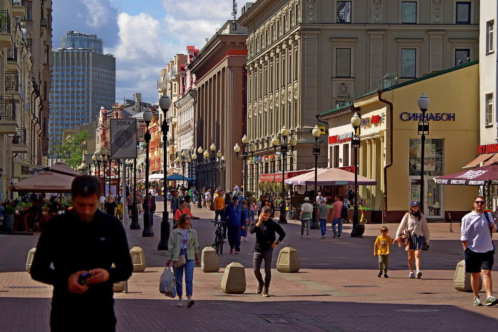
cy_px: 166
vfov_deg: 10.4
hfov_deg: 15.5
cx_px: 249
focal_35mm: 132
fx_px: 1826
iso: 100
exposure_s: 1/320
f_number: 8
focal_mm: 88
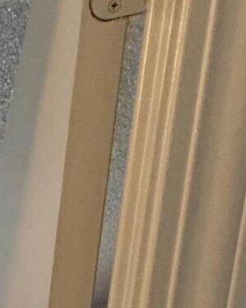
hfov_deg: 14.8
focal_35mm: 74
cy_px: 704
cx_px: -311
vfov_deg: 15.8
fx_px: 674
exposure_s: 1/120
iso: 200
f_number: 2.2
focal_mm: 2.22
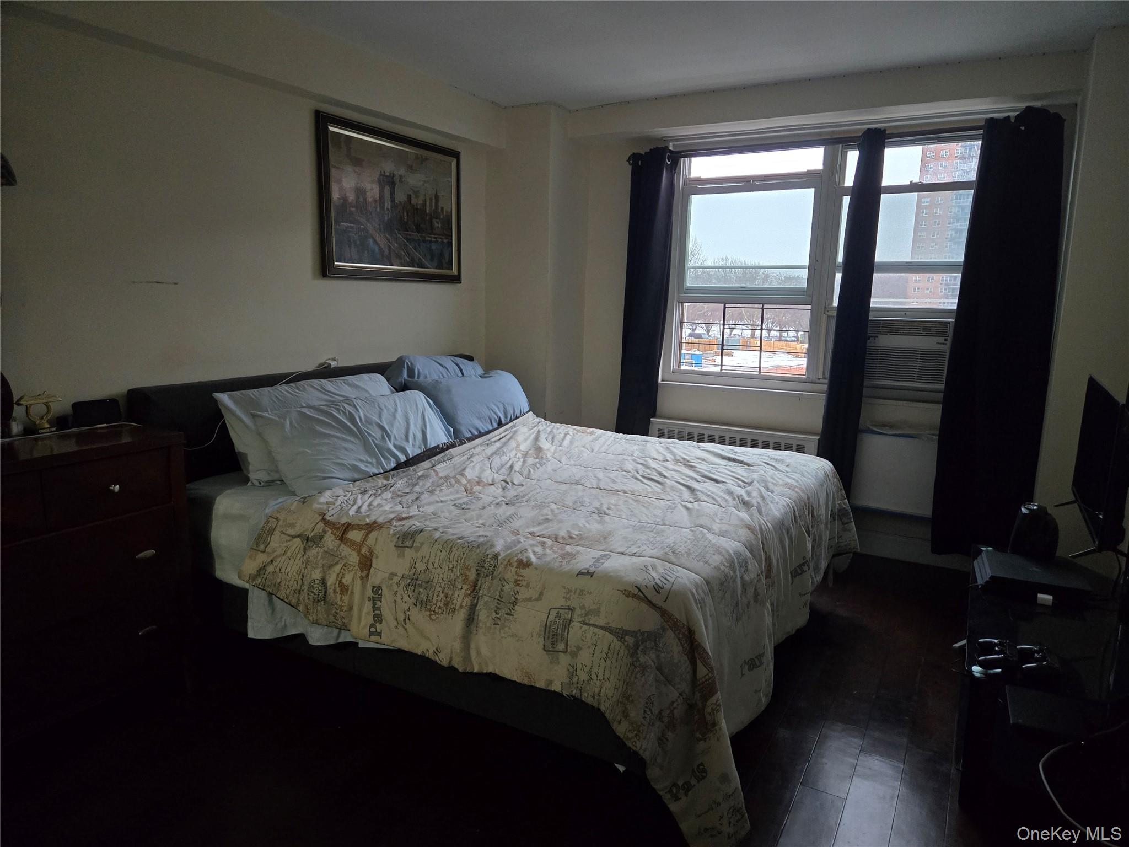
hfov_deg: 73.9
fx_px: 750
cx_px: 564
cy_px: 424
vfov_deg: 58.9
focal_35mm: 23
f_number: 1.8
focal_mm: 5.4
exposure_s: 1/60
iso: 800
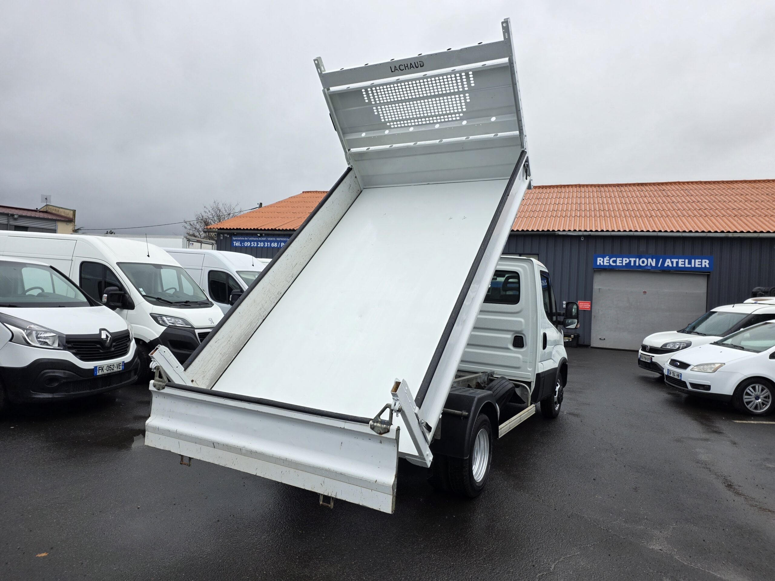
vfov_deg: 58.9
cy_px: 290
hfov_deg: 73.9
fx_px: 515
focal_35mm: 23
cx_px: 388
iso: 25
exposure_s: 1/359
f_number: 1.7
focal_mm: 6.25
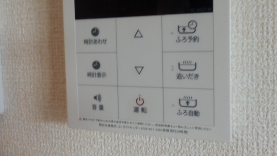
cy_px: 51
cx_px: 143
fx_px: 198
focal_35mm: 27
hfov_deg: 69.8
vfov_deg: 42.3
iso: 125
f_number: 3
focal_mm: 4.2
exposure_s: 1/30
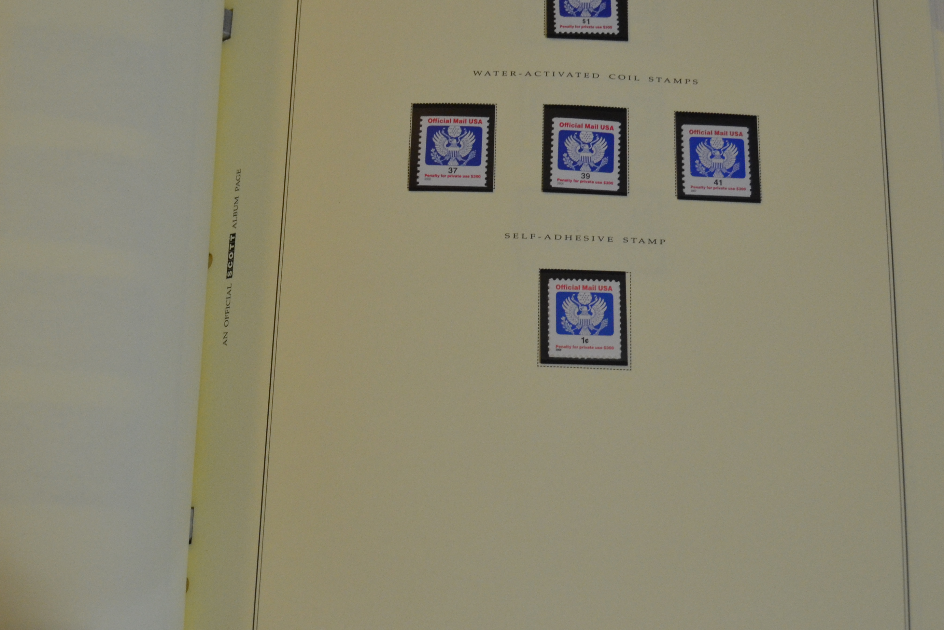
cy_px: 317
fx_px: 1573
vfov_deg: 22.6
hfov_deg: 33.4
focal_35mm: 60
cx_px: 426
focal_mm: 24
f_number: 3.8
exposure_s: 1/60
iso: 900
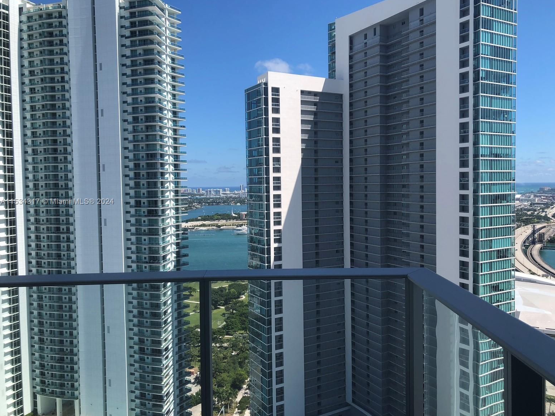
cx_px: 286
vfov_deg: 48.2
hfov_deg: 61.6
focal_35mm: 29
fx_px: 465
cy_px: 202
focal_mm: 3.99
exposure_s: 1/1567
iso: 20
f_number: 1.8
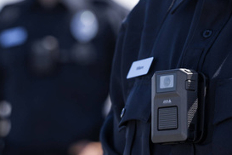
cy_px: 61
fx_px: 1933
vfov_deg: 4.6
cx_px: 99
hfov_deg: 6.9
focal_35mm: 300
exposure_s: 1/640
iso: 320
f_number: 5.6
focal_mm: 182
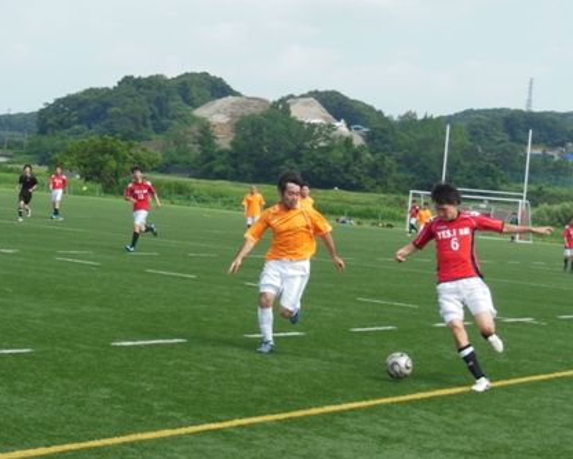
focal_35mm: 84
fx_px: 1425
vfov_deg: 18.3
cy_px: 229
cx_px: 288
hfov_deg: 22.7
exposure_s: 1/400
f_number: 5.4
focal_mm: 14.3
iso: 125
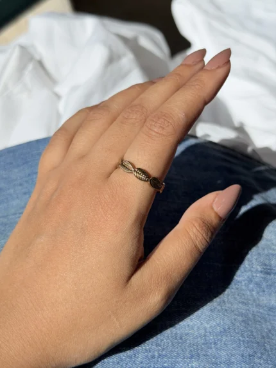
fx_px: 510
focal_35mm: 48
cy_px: 184
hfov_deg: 30.3
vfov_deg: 39.6
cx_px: 138
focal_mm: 6.76
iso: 64
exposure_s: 1/794
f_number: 1.78
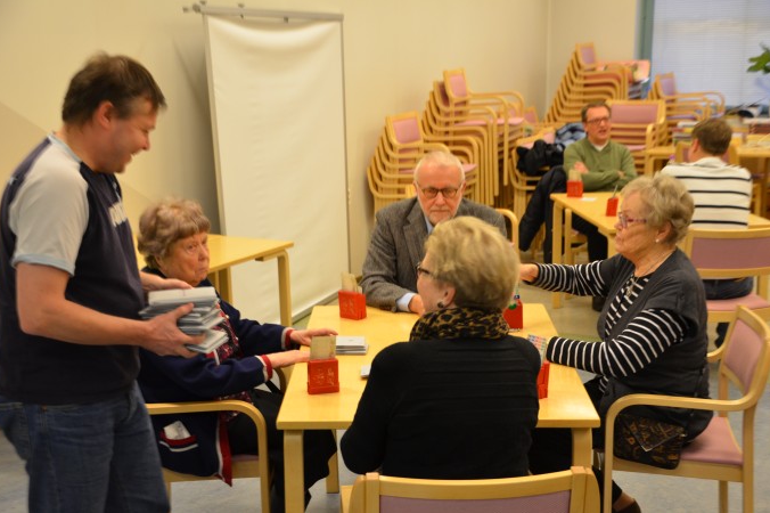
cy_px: 258
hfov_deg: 37.2
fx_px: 1144
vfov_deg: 25.3
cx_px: 385
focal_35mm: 54
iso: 800
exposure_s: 1/40
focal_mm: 35
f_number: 4.5
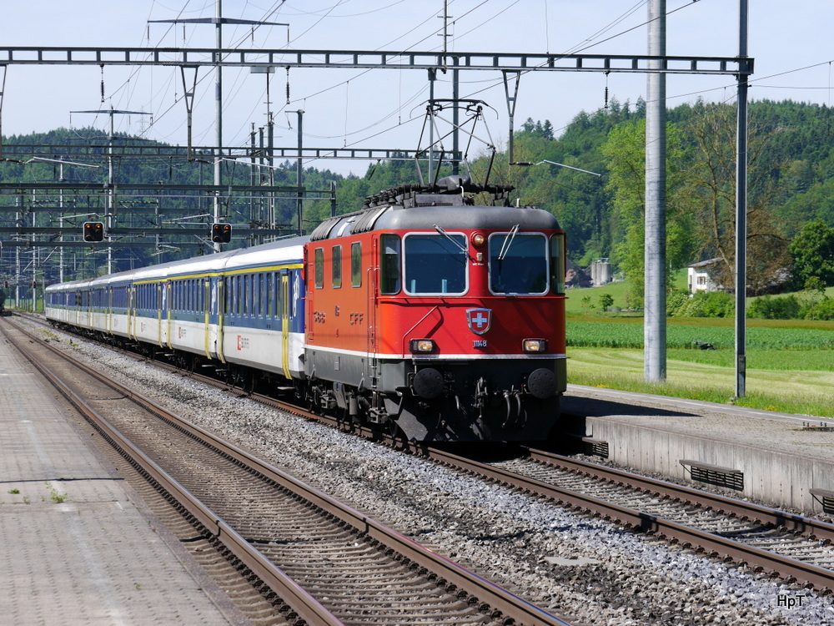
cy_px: 313
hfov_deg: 13.7
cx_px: 417
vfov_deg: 10.3
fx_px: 3469
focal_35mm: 144
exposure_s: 1/400
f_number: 6.3
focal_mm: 72
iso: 160
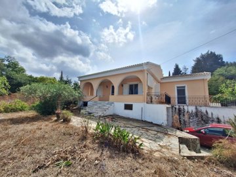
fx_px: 89
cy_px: 88
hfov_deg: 106.2
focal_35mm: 13
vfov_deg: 89.9
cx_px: 118
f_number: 2.2
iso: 40
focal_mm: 1.74
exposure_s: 1/3390
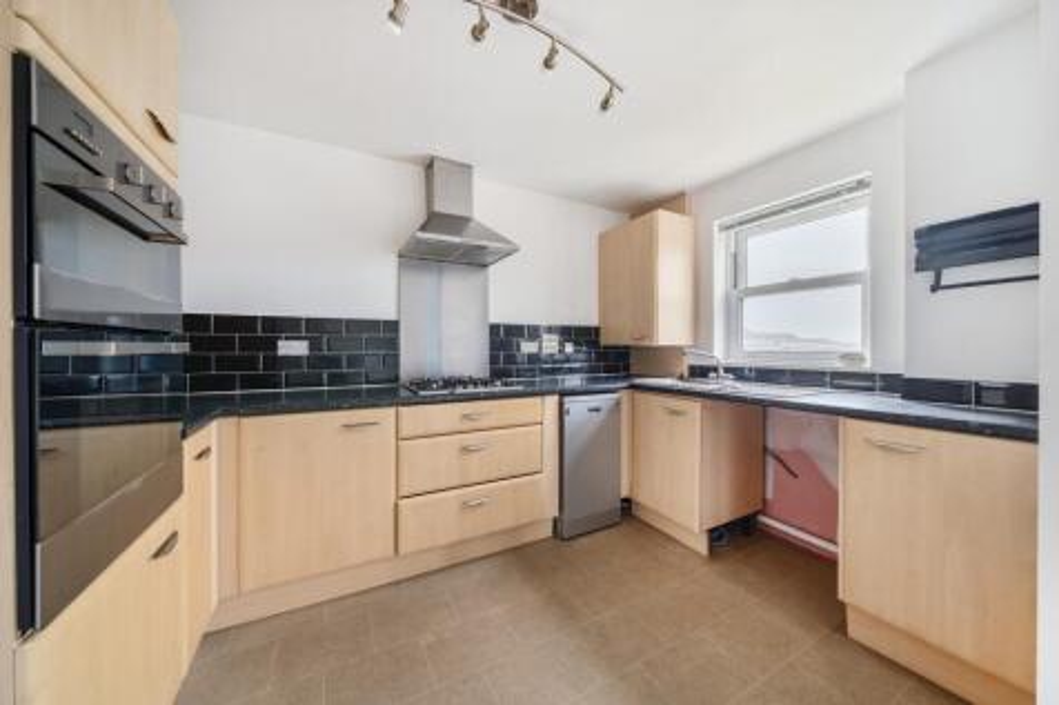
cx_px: 530
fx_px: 353
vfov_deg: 90.0
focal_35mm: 12
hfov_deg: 112.6
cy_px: 352
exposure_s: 1/2
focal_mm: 12
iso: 100
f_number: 8
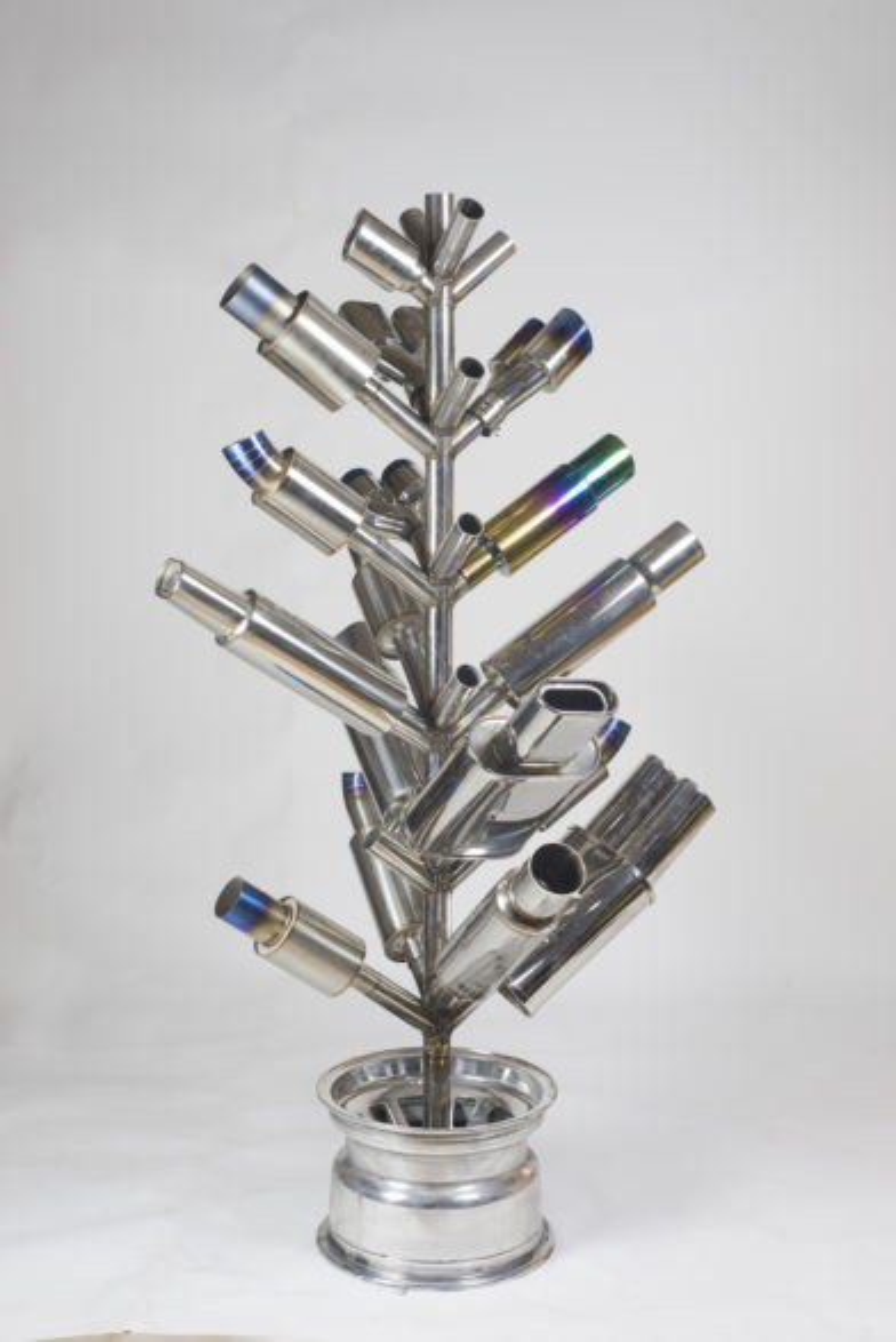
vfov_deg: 39.6
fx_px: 1864
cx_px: 448
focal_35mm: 50
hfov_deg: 27.0
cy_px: 671
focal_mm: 50
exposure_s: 1/2
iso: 100
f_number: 8
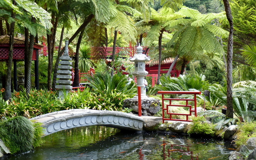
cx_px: 128
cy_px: 83
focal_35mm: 63
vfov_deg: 20.6
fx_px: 440
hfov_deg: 32.5
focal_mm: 10.4
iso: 80
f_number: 3.2
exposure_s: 1/100
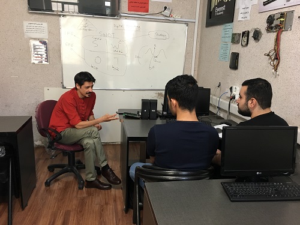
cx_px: 150
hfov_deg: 61.7
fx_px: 251
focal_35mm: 29
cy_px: 112
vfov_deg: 48.2
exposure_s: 1/33
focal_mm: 4.15
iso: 160
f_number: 2.2
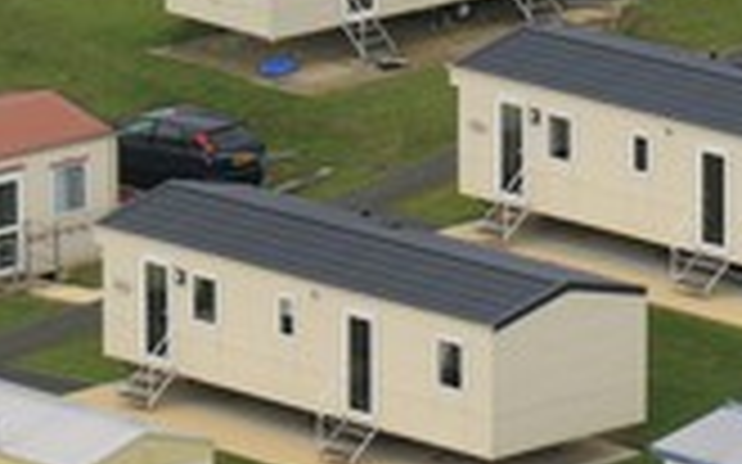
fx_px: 10512
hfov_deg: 4.0
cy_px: 126
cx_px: 432
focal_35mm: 520
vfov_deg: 2.5
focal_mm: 200
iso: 400
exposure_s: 1/800
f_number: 6.3
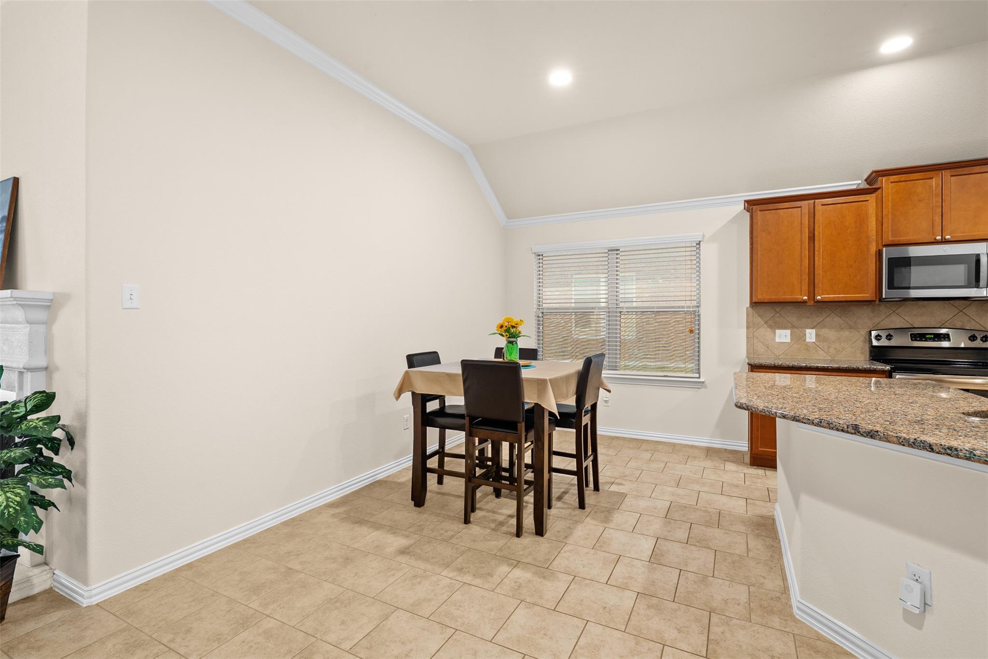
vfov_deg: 70.4
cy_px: 330
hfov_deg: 93.3
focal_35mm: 17
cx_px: 494
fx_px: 466
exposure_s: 1.6
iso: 500
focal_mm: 17
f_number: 9
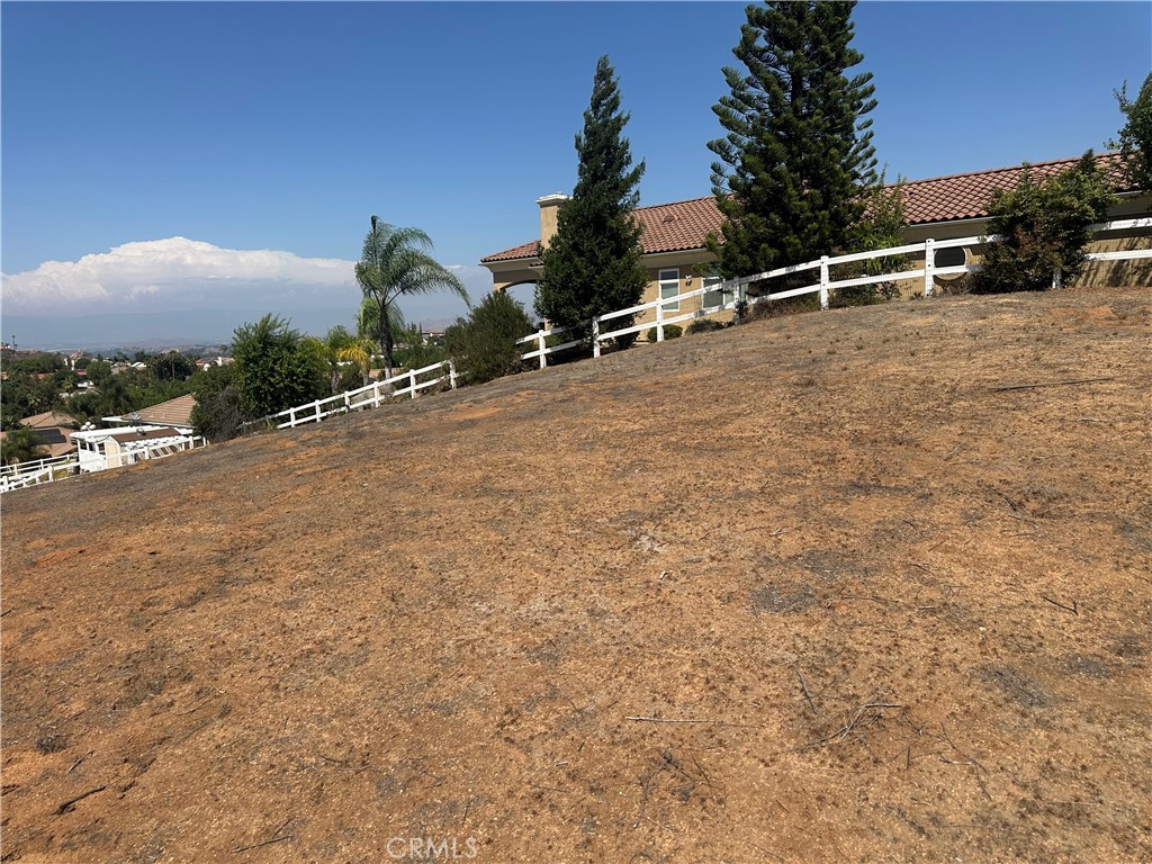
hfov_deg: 71.6
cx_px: 576
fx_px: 799
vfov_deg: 56.8
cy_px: 432
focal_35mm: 24
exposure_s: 1/6623
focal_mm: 6.86
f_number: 1.78
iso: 80
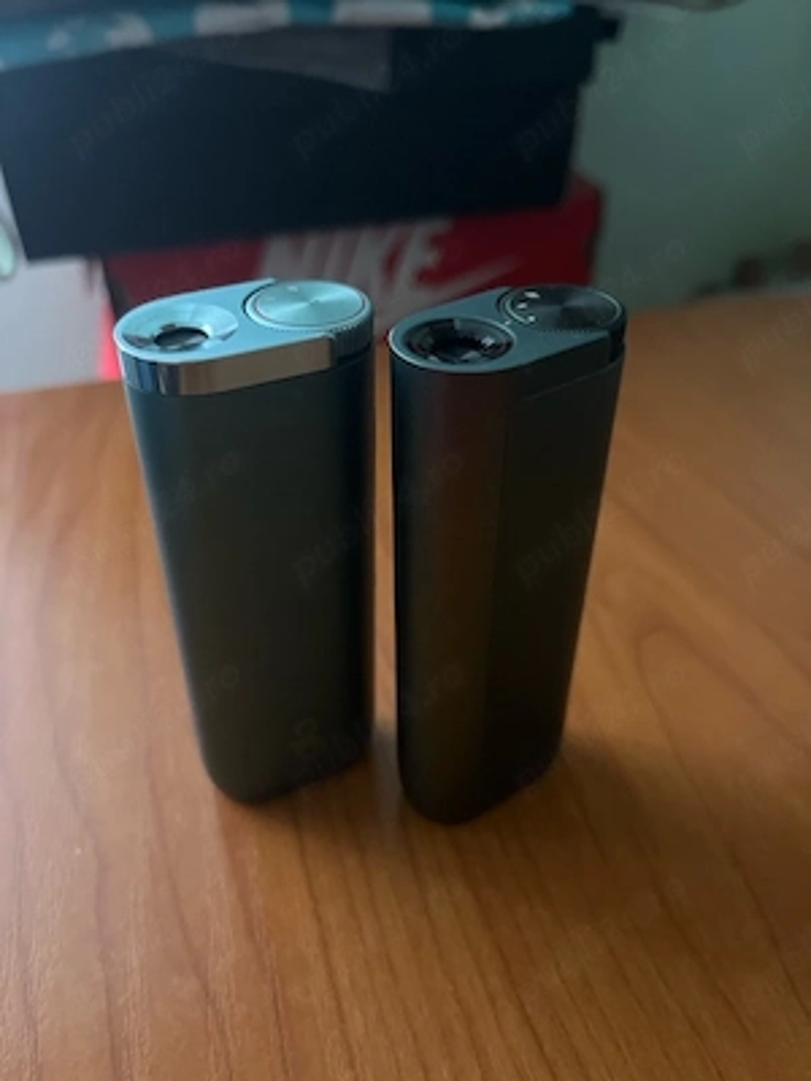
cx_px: 406
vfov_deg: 67.3
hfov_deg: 53.1
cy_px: 540
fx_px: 812
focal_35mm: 26
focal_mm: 5.1
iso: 800
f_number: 1.6
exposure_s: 1/30
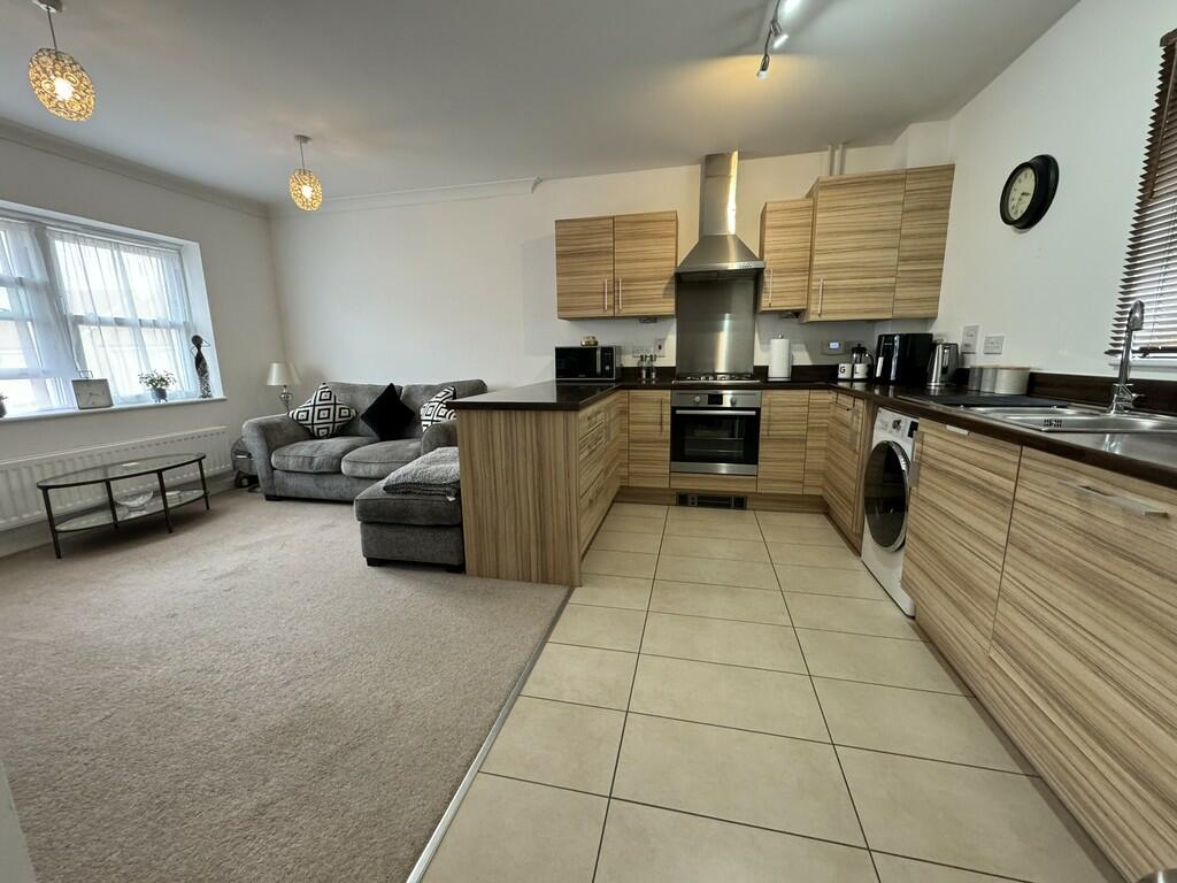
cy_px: 442
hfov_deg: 102.1
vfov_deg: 85.7
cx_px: 588
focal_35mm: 14
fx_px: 476
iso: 320
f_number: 2.2
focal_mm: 2.22
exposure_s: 1/100
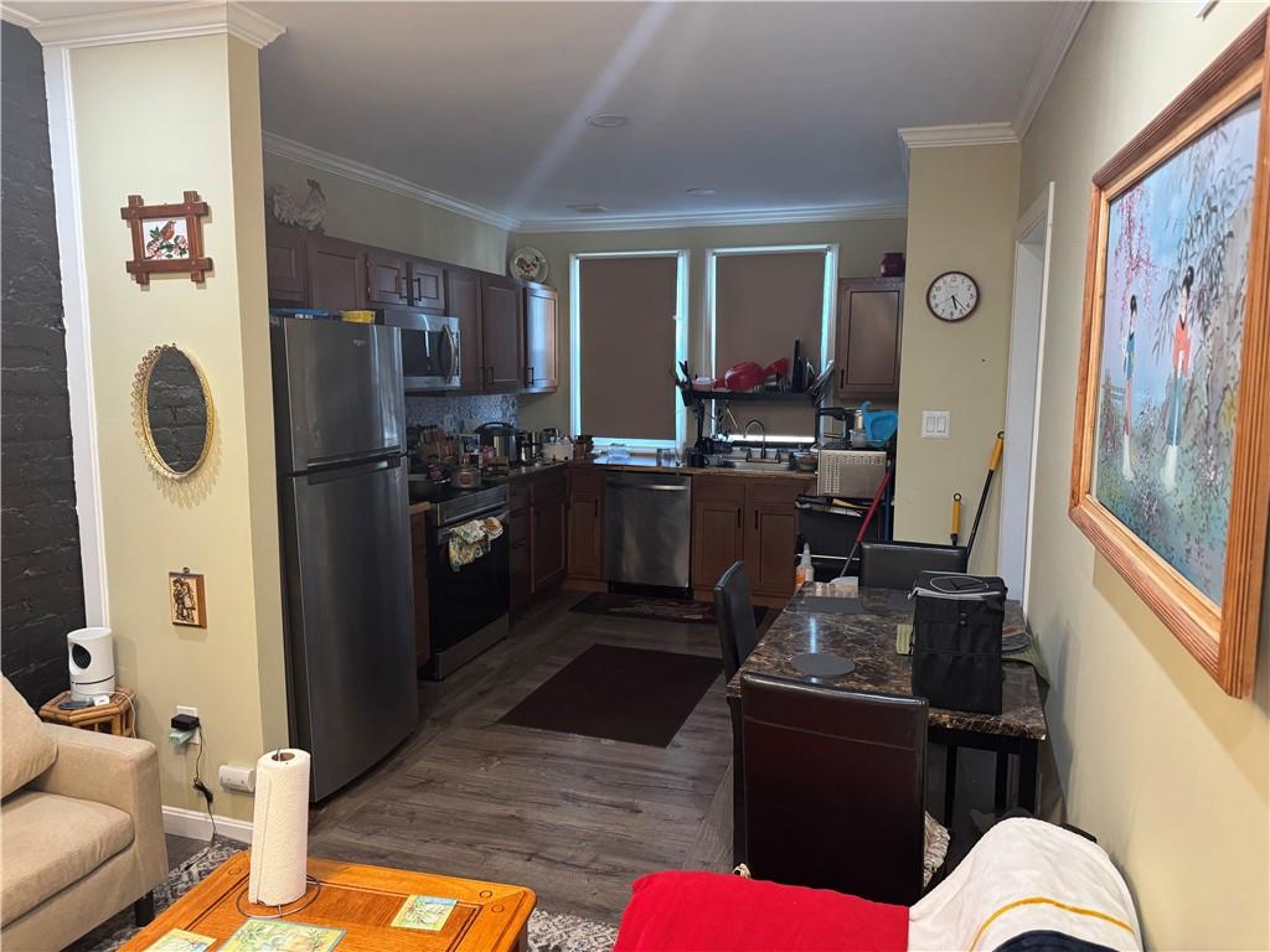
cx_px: 635
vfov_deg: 56.8
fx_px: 881
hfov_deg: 71.6
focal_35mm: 24
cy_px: 476
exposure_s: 1/60
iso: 400
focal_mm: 6.76
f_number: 1.78
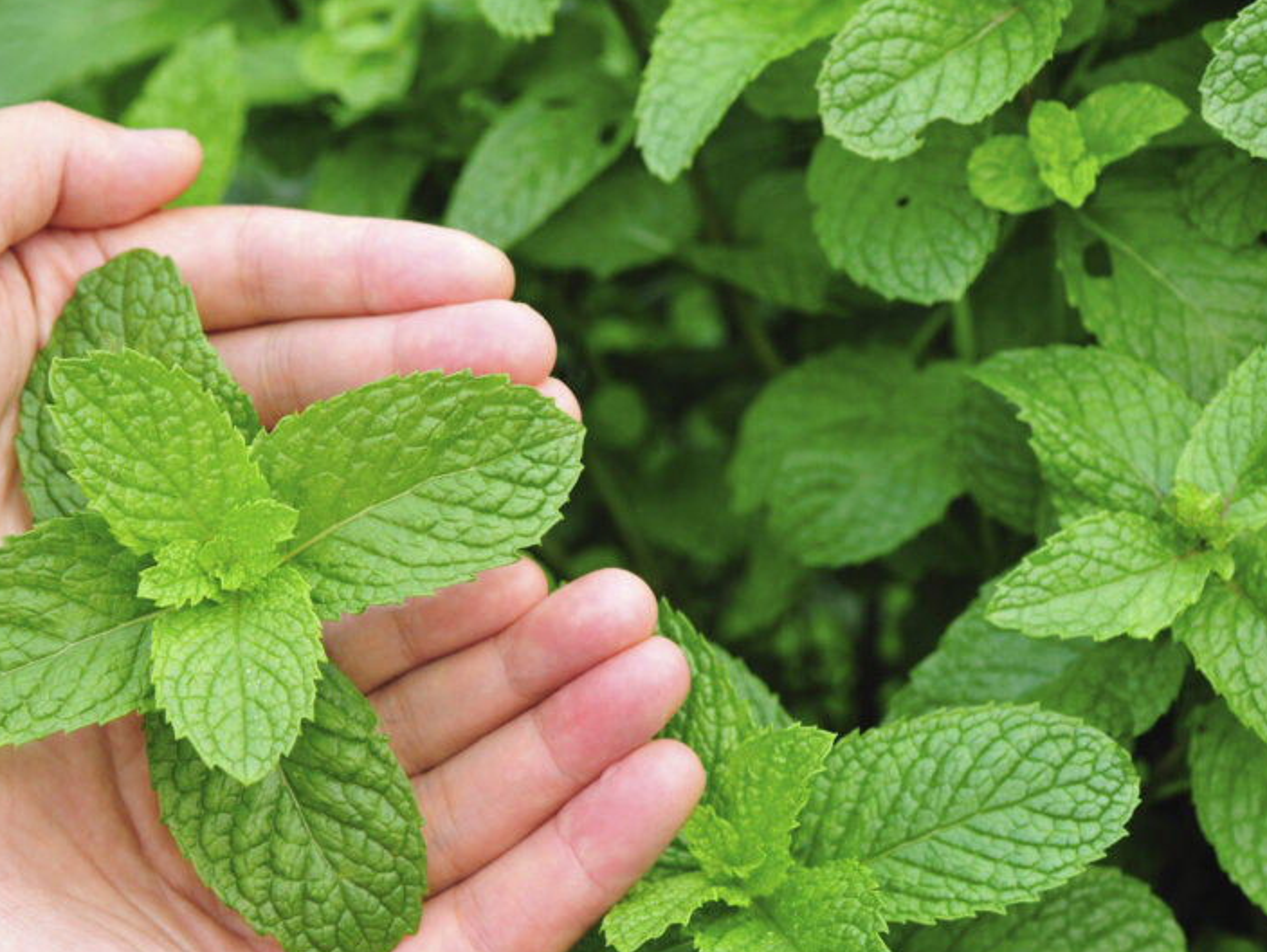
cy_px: 599
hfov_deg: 12.7
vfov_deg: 9.6
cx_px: 333
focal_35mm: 155
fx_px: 5676
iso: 400
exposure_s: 1/125
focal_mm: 105
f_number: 6.3
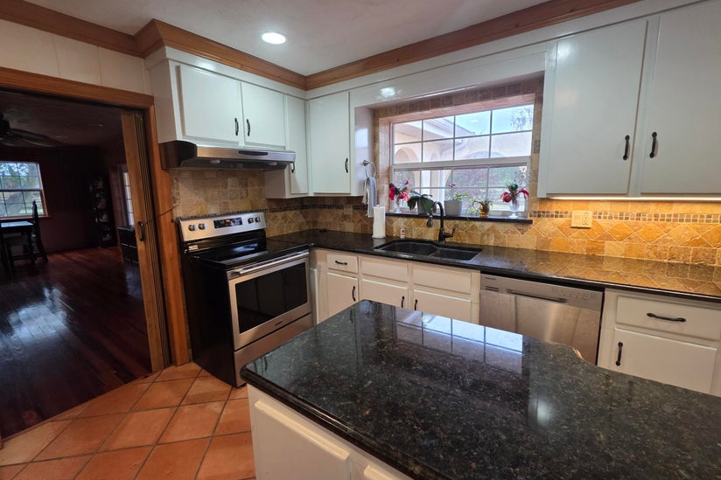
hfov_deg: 104.3
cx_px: 366
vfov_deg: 81.2
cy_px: 233
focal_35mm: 14
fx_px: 280
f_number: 1.9
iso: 250
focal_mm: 2.2
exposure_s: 1/60
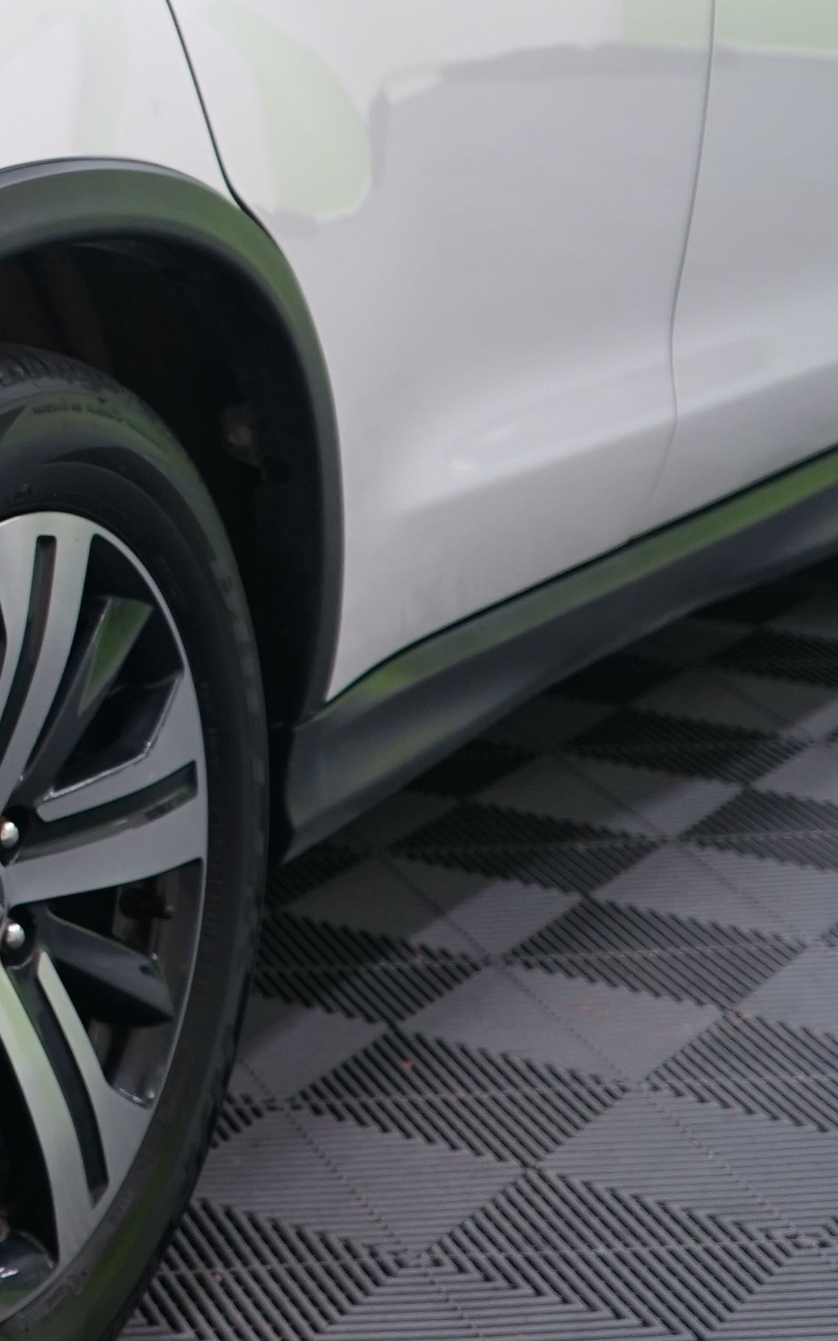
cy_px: 156
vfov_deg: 21.0
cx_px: -568
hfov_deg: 12.5
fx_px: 3543
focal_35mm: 97
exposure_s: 1/50
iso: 500
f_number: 3.5
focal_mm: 29
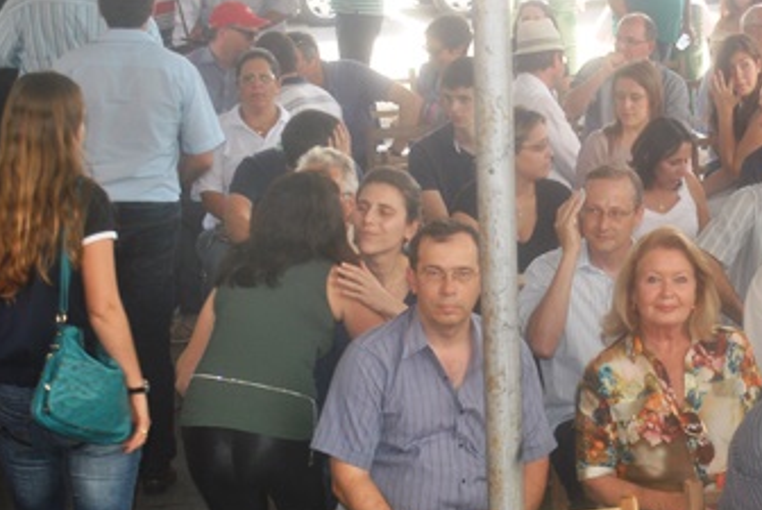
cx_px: 649
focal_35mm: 100
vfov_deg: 13.7
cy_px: 299
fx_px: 2118
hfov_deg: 20.1
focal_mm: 35
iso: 200
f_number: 5
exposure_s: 1/60
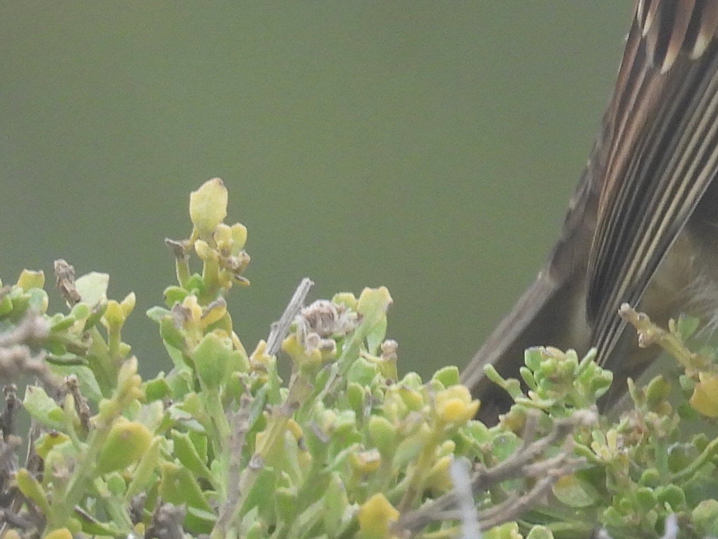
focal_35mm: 4211
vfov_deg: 0.4
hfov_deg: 0.5
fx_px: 87352
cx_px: 1021
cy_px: -205
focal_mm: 214
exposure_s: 1/250
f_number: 6.3
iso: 280
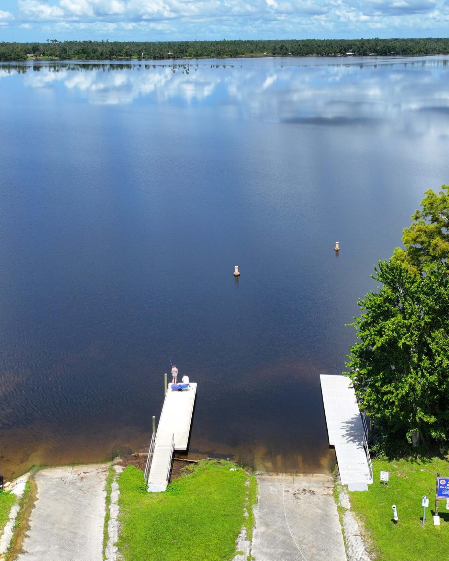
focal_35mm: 43
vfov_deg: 42.7
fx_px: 714
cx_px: 212
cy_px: 222
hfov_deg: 34.9
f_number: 2.8
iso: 120
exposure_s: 1/1600
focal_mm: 12.29
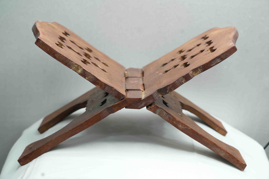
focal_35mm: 65
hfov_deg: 31.0
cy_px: 90
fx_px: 486
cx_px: 134
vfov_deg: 20.9
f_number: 5.6
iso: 400
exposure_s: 1/60
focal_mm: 65
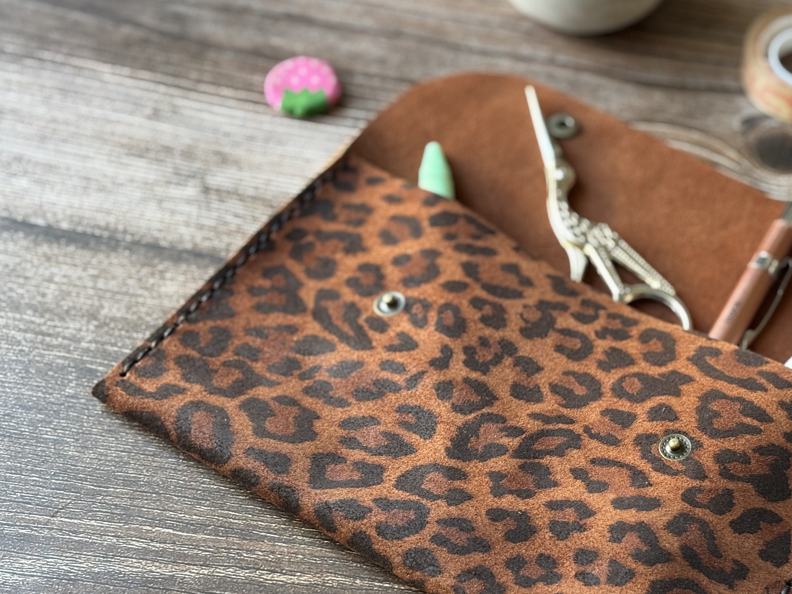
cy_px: 383
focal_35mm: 75
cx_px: 564
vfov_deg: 19.6
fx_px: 1716
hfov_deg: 25.8
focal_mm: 5.96
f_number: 1.6
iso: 125
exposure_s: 1/60
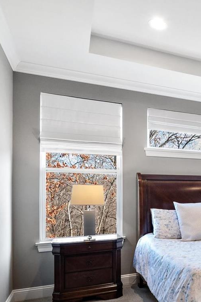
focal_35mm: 34
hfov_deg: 29.7
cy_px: 195
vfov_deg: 54.9
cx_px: 271
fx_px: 285
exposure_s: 1/5
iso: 400
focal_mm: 8
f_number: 8
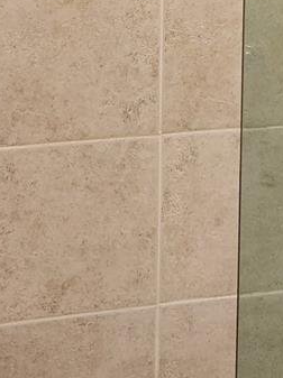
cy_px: -116
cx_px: 208
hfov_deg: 17.9
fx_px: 896
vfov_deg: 21.5
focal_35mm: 82
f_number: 1.8
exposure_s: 1/120
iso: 400
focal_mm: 5.4
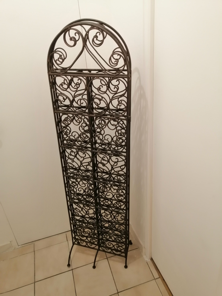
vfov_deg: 67.3
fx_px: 222
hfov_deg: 53.1
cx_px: 111
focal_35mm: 26
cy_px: 148
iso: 320
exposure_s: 1/33.3
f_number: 1.8
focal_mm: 3.96
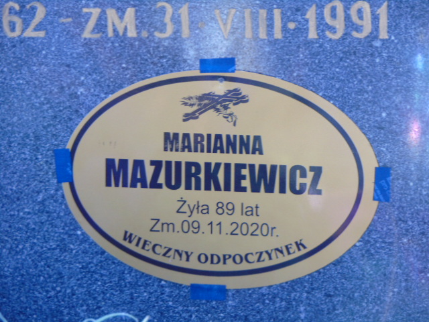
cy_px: 161
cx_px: 214
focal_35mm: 307
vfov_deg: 4.8
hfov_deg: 6.5
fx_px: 3805
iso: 160
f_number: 4.2
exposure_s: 1/125
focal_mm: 55.1
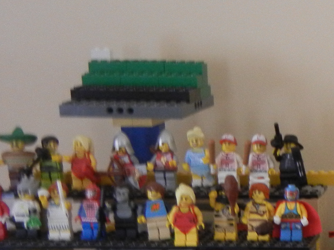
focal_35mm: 95
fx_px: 917
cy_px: 243
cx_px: 483
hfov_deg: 18.6
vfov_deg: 15.3
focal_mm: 5.4
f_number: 3.5
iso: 400
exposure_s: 1/10.2
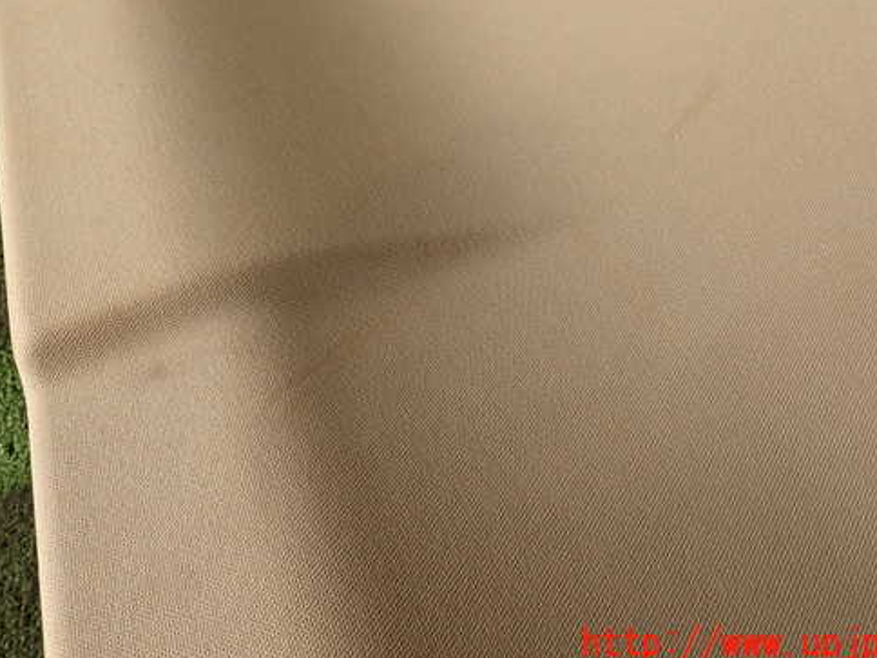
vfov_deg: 45.2
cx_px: 448
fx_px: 785
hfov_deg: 58.3
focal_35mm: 31
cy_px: 259
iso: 100
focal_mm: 4.5
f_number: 2.8
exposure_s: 1/100
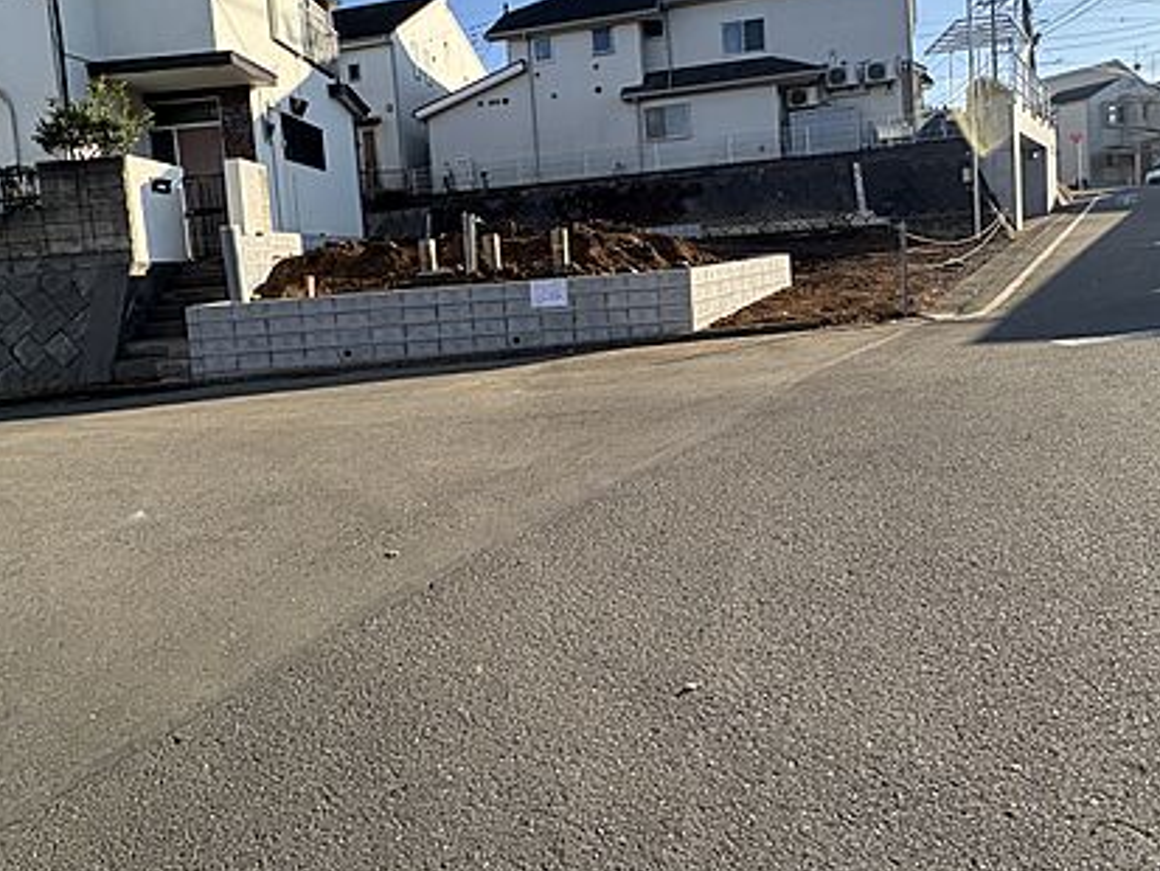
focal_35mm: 21
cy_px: 302
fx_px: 704
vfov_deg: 62.2
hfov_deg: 79.0
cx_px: 579
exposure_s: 1/849
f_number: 2.2
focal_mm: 2.22
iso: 64
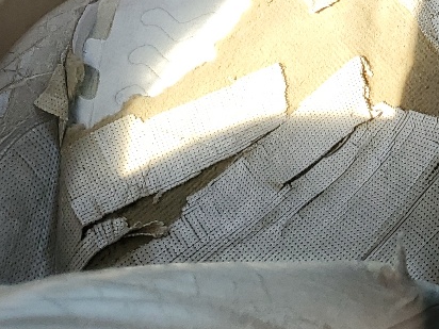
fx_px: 1281
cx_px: 690
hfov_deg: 17.2
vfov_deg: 14.1
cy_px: -87
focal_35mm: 101
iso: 50
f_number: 1.5
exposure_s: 1/312
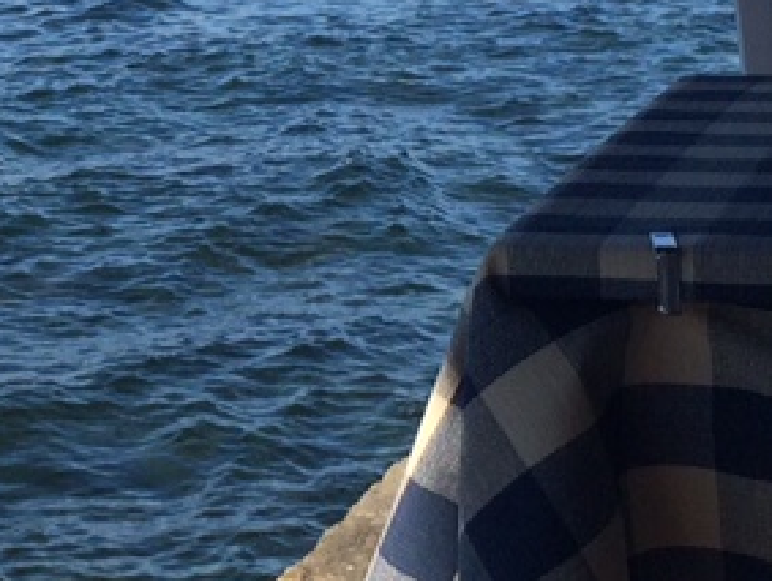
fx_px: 2925
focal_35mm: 131
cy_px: 60
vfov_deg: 11.3
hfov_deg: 14.7
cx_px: -27
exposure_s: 1/1866
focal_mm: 4.15
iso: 32
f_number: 2.2
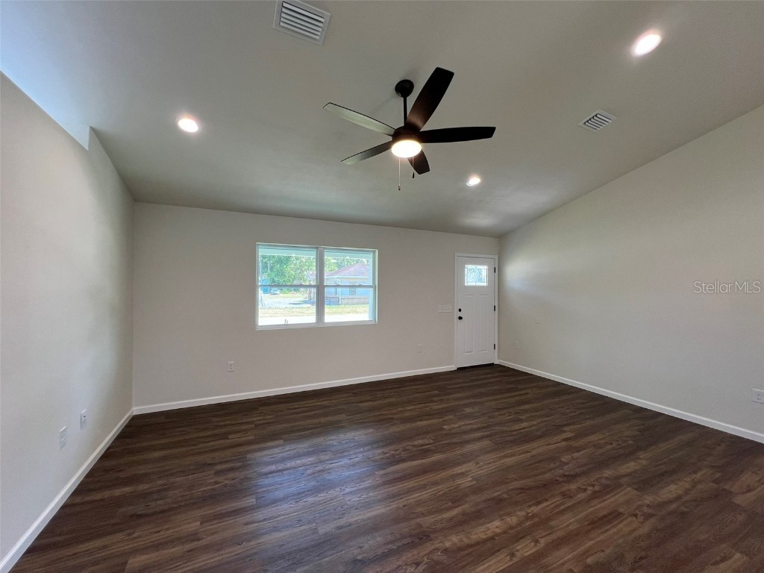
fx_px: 287
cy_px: 286
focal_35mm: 13
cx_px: 382
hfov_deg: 106.2
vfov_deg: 89.9
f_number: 1.8
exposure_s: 1/120
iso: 80
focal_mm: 1.57
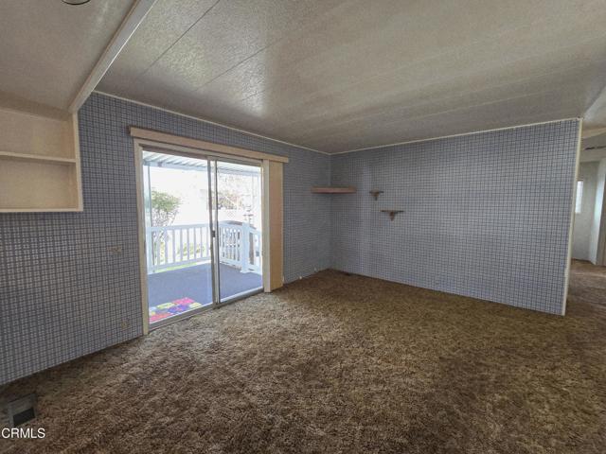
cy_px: 227
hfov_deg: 106.2
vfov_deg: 89.9
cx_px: 303
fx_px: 228
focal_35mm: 13
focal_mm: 2.2
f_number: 2.2
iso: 160
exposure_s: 1/60.2
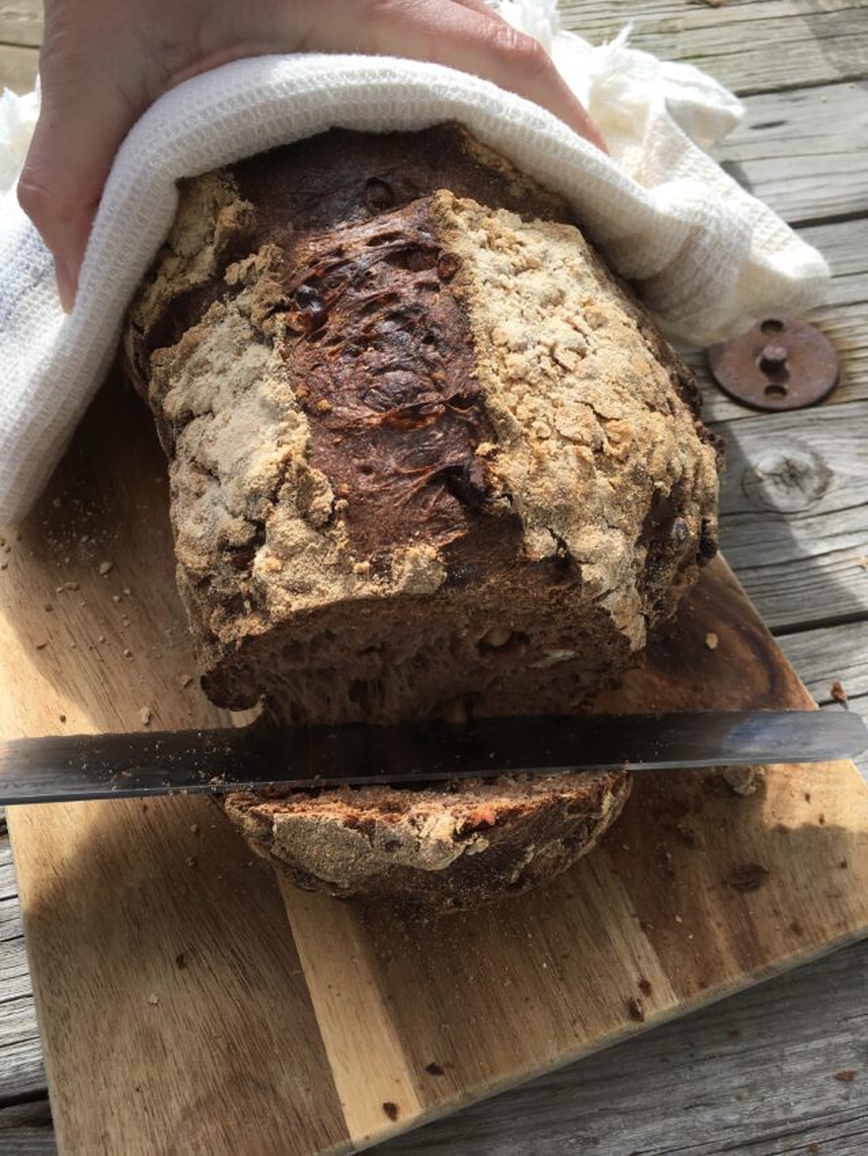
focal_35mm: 29
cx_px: 434
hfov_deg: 48.2
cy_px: 578
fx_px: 969
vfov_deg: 61.7
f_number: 2.2
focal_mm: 4.15
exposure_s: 1/663
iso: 25
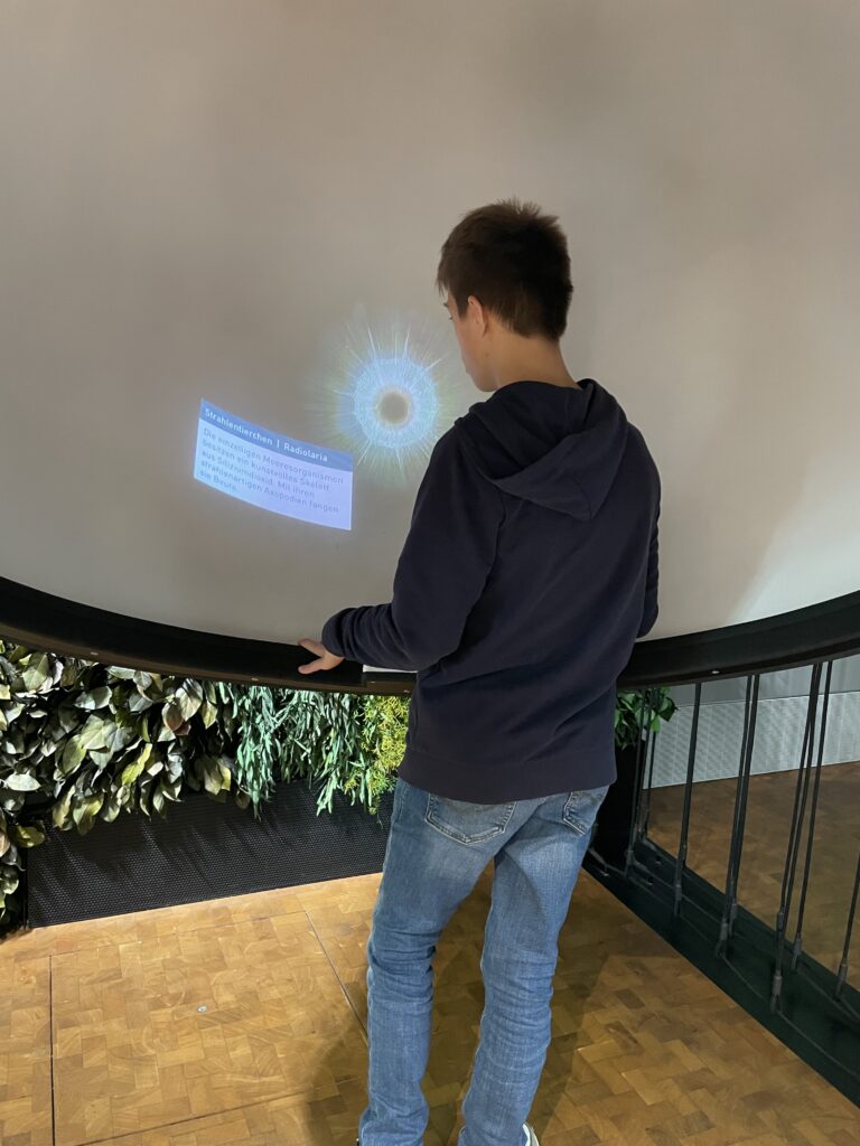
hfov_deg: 53.1
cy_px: 573
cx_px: 430
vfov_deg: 67.3
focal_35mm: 26
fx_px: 861
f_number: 1.6
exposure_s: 1/30
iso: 500
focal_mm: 4.2
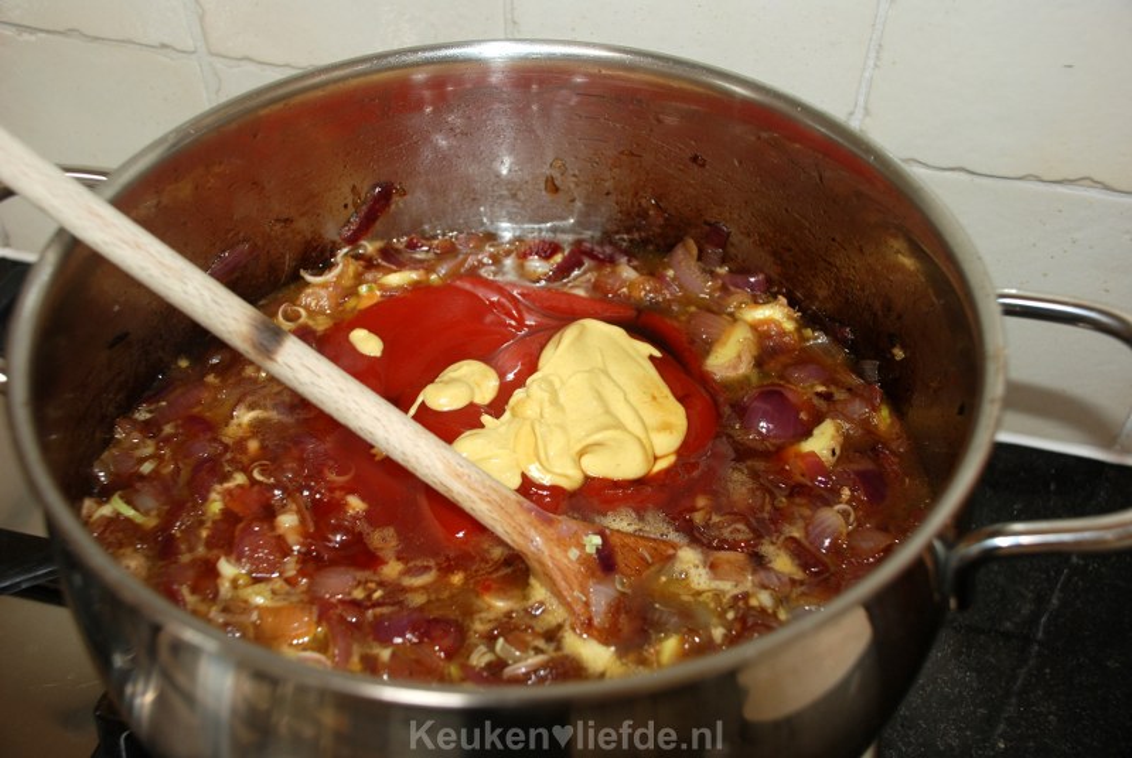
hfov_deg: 49.5
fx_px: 1228
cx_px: 566
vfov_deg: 34.3
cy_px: 379
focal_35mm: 39
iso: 200
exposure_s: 1/60
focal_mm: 26
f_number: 4
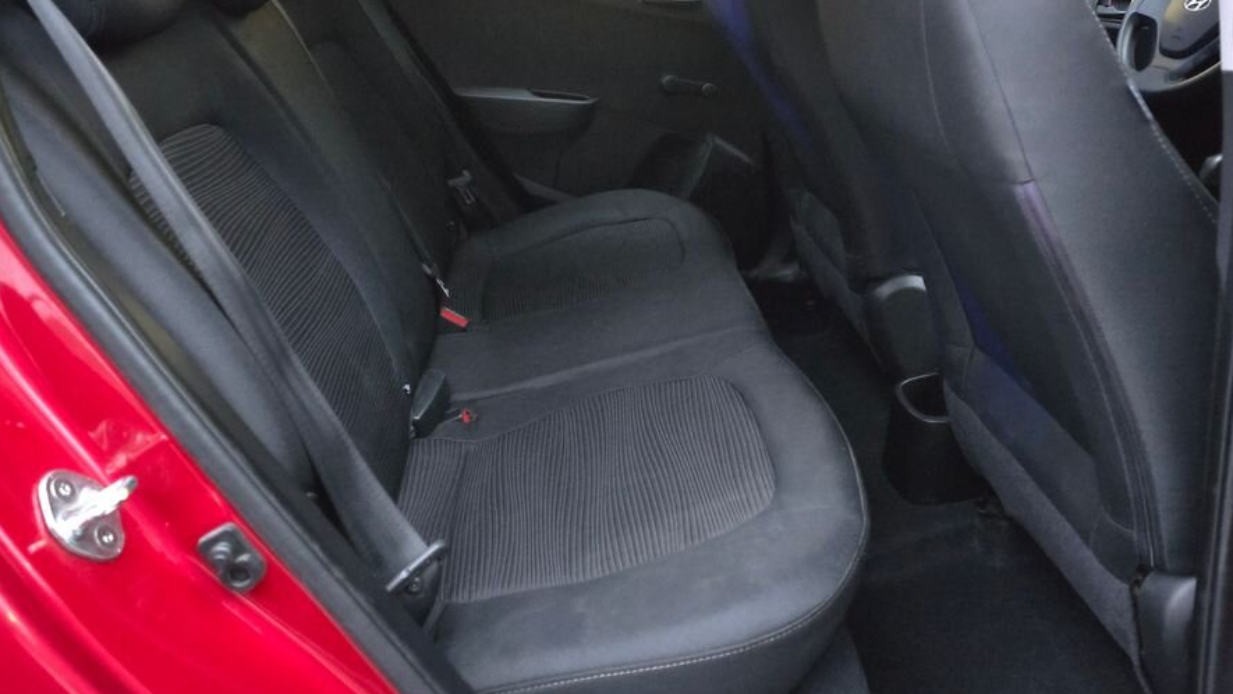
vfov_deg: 39.6
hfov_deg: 66.0
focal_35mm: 29
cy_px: 220
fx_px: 948
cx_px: 634
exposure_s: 1/16.7
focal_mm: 6.3
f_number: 1.7
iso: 6400
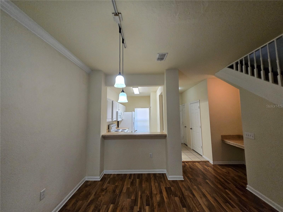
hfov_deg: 106.2
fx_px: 106
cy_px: 106
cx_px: 142
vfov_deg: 89.9
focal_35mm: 13
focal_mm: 1.7
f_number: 2.2
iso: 200
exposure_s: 1/60
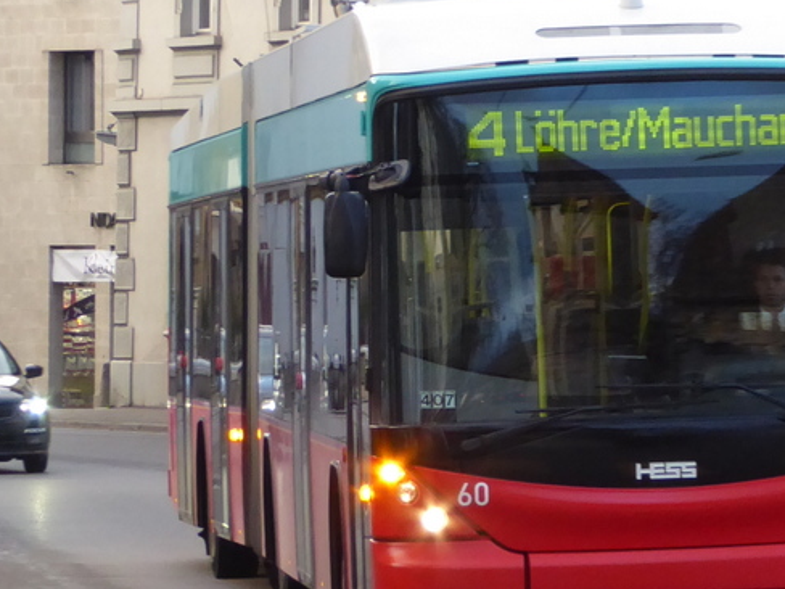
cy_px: 264
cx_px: 672
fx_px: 7529
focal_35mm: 332
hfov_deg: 6.0
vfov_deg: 4.5
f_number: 5.3
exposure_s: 1/50
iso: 400
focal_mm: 24.2
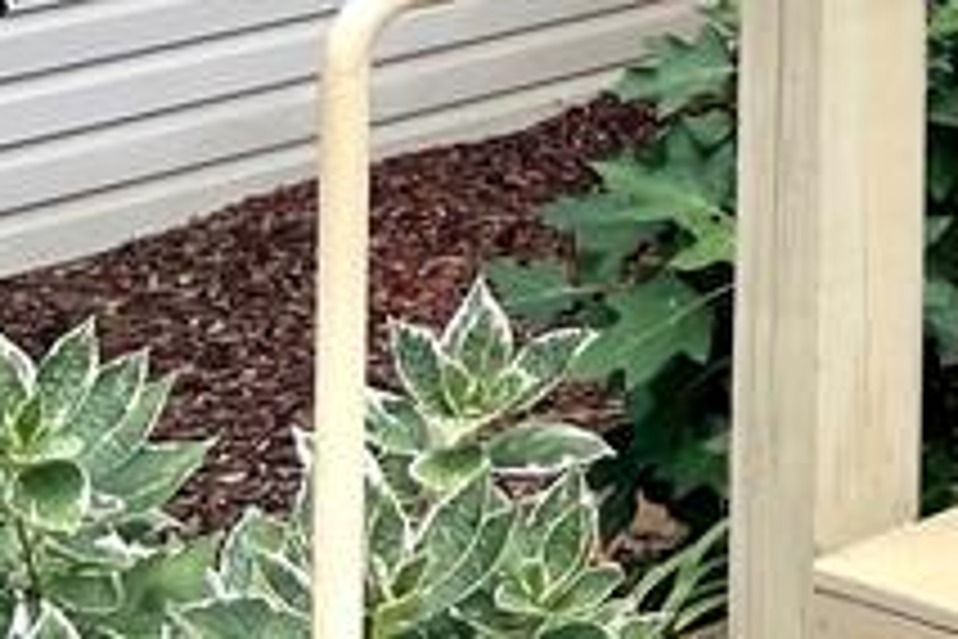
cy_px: -1012
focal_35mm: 130
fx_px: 3459
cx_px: 1570
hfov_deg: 14.4
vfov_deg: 9.2
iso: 32
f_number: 1.6
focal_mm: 5.1
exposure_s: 1/343
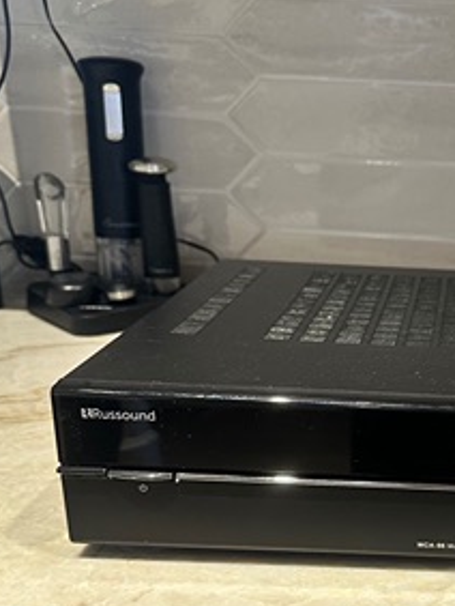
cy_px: 456
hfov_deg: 26.8
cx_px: 468
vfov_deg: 36.6
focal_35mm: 51
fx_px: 892
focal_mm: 6.86
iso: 250
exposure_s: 1/60
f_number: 1.78
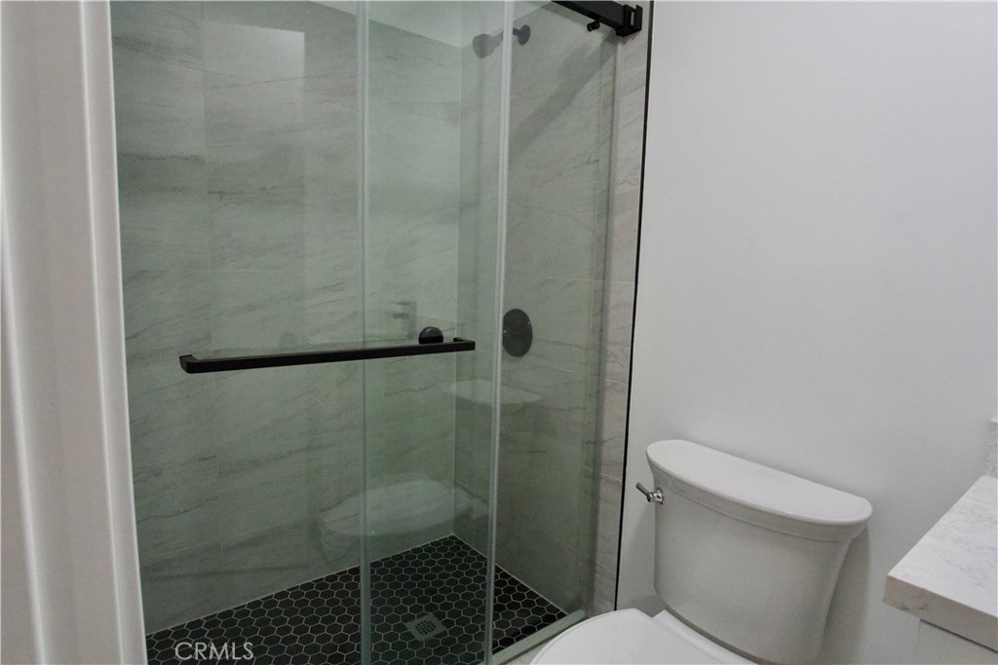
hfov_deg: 90.0
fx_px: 499
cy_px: 332
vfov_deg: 67.4
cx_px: 499
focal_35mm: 18
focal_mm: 12
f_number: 10
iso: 4000
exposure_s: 1/80
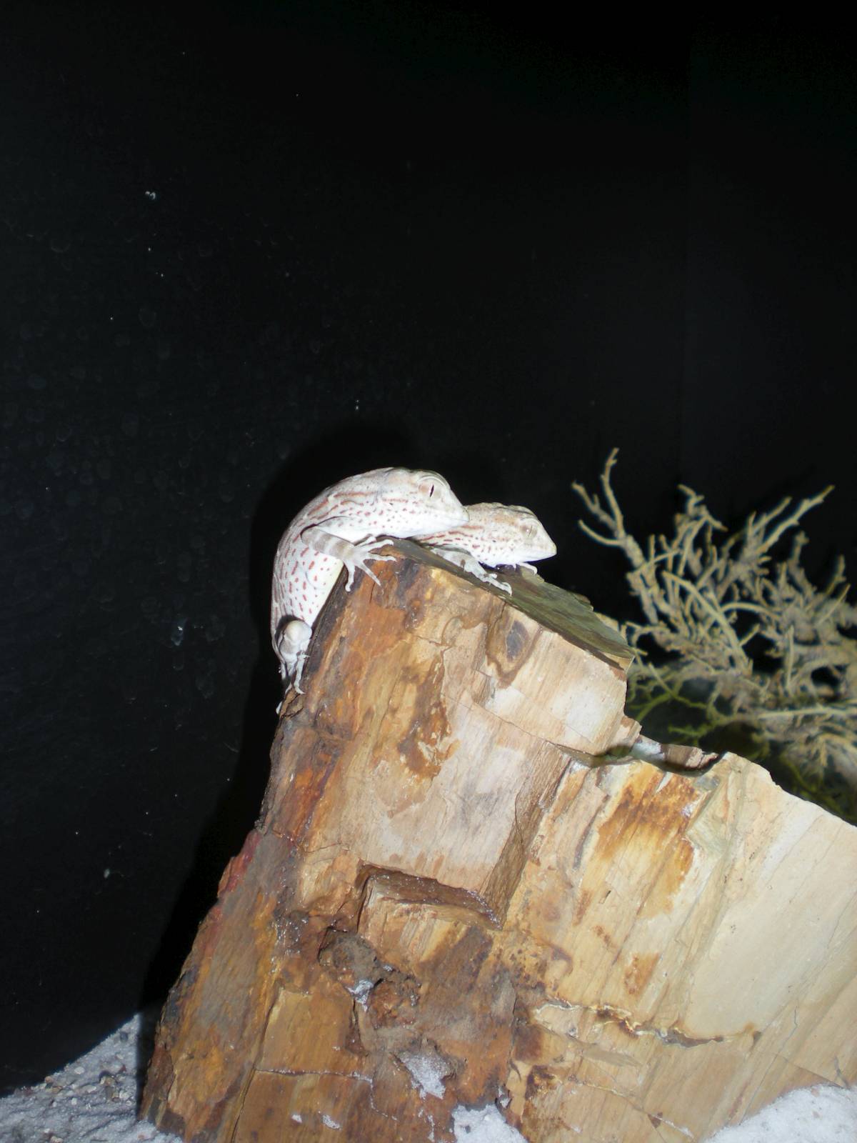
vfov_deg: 49.0
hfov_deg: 37.7
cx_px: 428
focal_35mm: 38
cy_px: 572
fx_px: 1254
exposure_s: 1/60
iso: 64
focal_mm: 6.3
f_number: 3.1
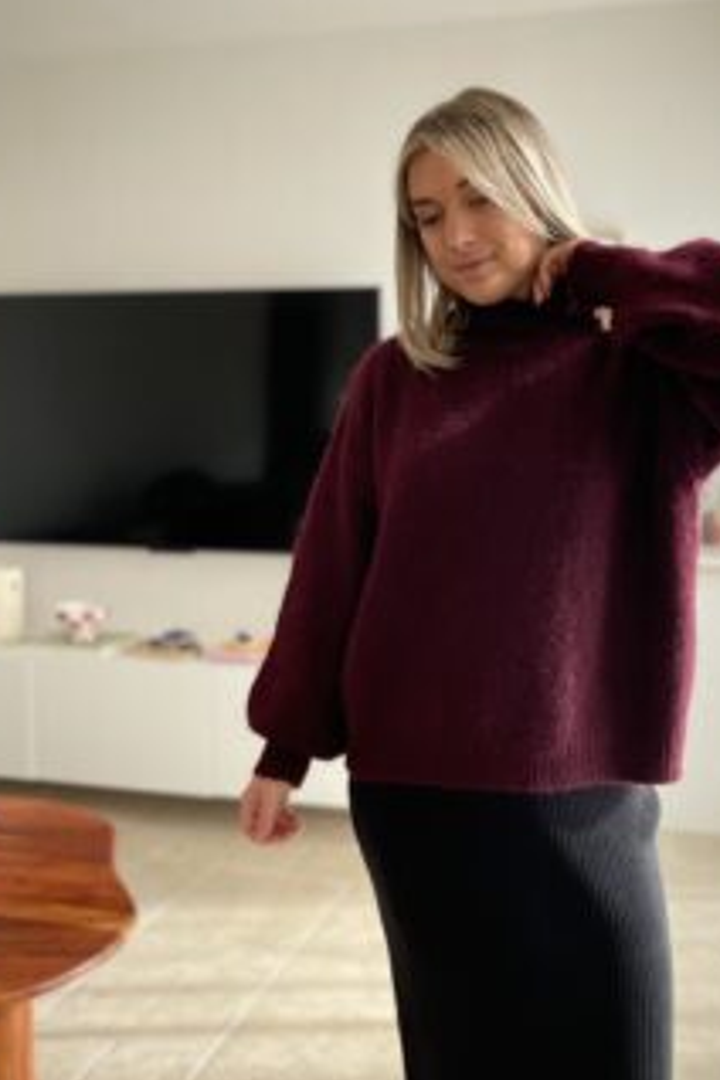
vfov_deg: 55.8
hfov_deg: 38.6
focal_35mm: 34
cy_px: 537
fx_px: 1020
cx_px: 462
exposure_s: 1/955
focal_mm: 4.2
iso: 50
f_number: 1.6
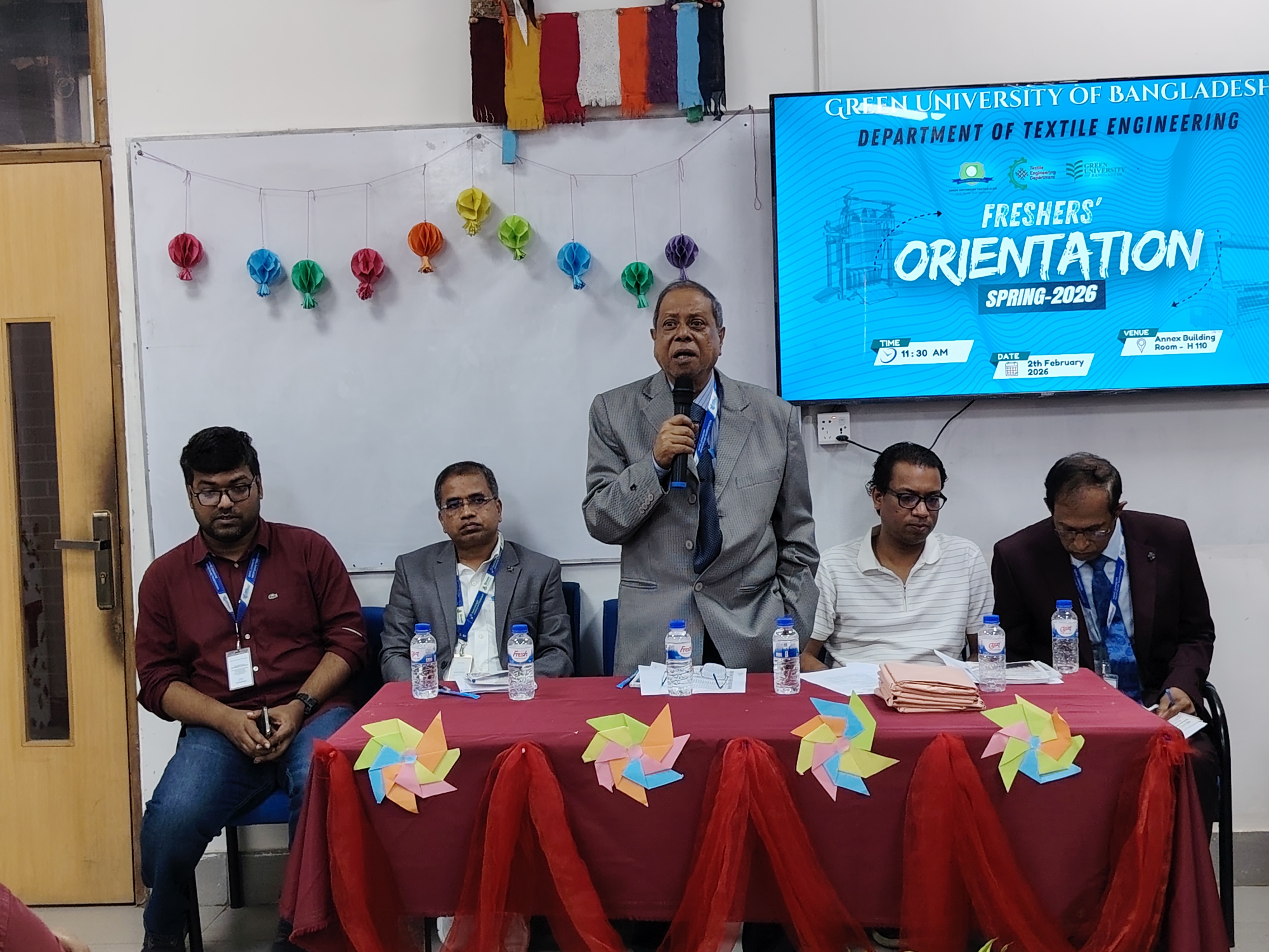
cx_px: 634
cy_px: 476
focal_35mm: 48
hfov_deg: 39.7
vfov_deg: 30.3
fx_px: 1760
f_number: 1.75
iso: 303
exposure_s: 1/33.3
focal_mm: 5.25
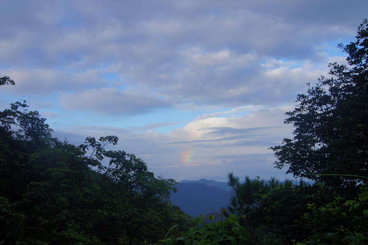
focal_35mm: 38
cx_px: 181
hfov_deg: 50.7
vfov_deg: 35.0
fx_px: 388
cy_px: 127
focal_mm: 24
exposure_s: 1/100
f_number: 11
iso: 100
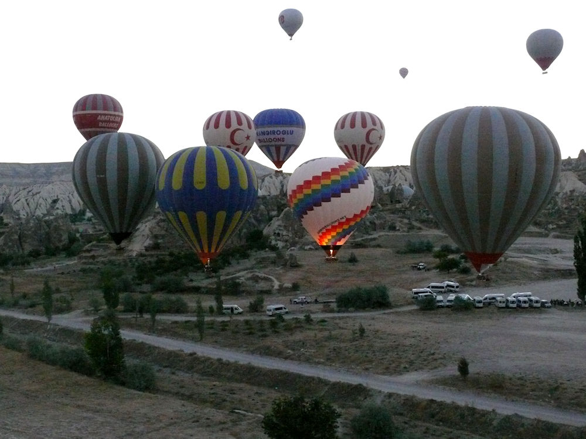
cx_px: 293
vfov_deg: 40.7
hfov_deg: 52.6
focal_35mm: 35
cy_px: 220
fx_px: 593
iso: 800
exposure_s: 1/250
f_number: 4
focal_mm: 7.4
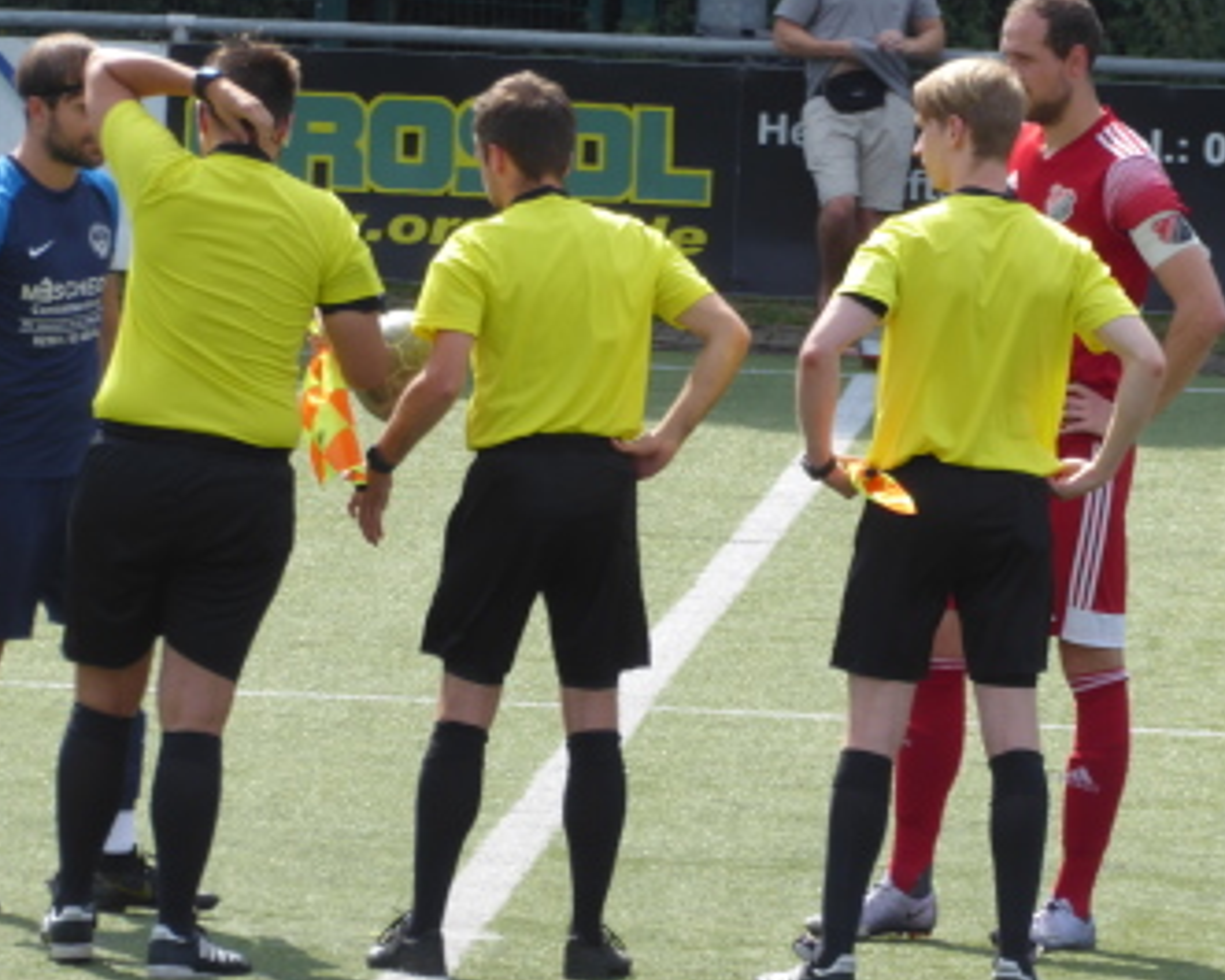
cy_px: 447
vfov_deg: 2.5
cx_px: 596
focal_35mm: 617
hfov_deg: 3.1
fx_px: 22376
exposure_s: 1/200
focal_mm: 83.4
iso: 80
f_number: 6
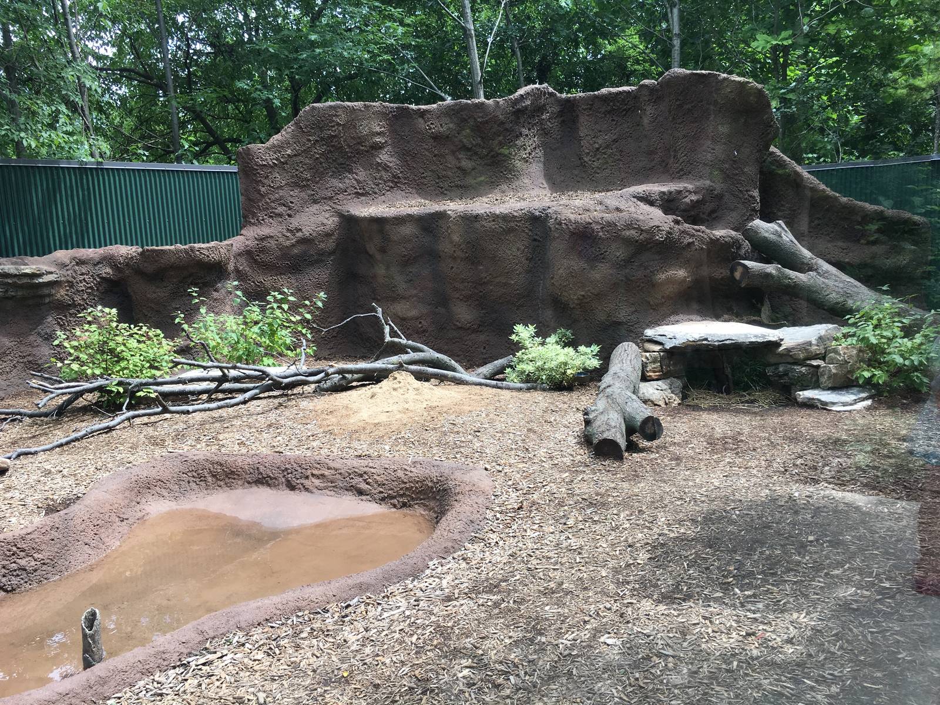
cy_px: 352
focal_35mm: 29
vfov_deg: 48.2
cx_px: 470
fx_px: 787
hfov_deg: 61.7
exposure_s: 1/289
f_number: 2.2
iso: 25
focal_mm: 4.15
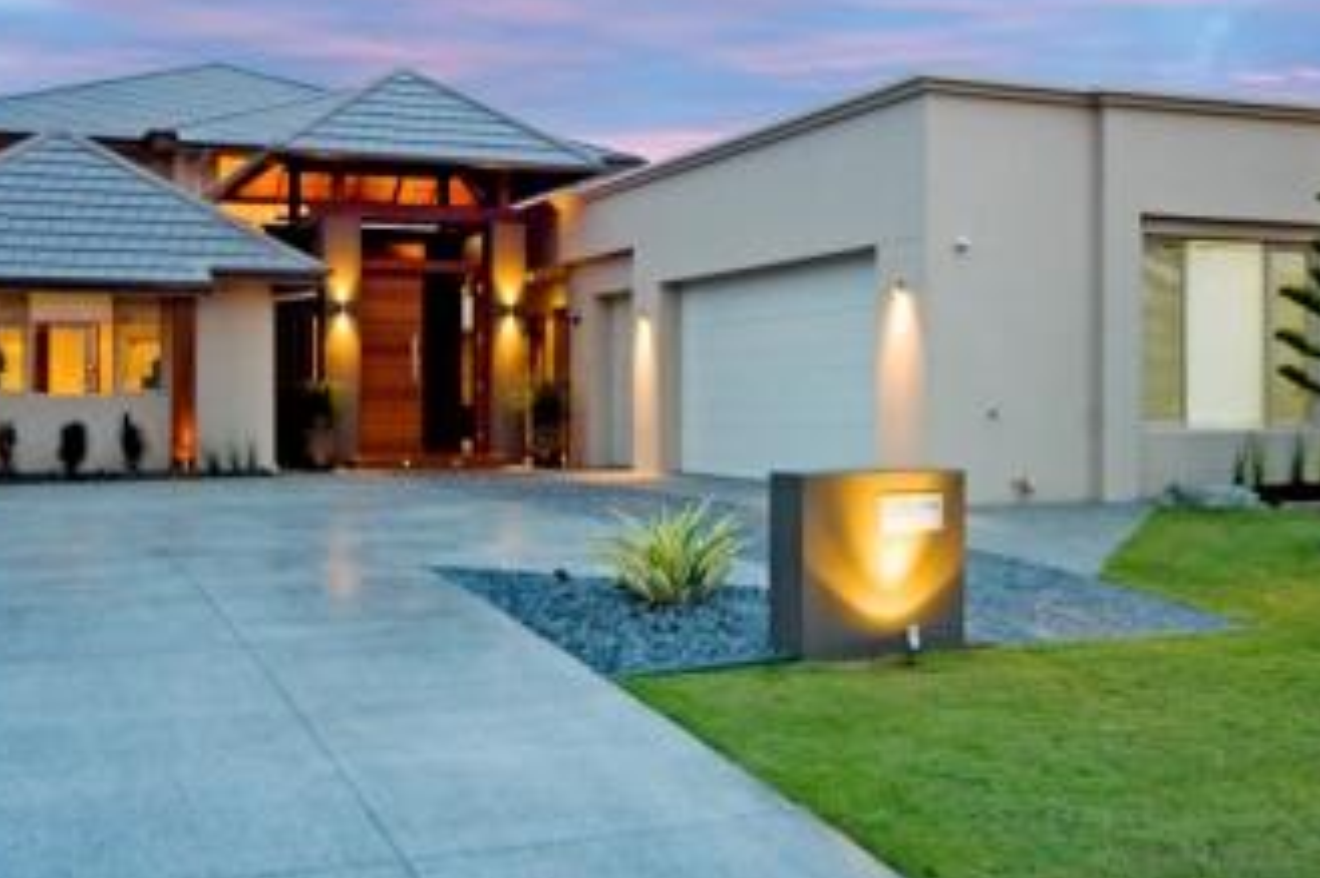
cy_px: 353
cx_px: 650
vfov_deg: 27.4
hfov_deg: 40.4
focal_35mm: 49
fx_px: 1796
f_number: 5.6
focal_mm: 24
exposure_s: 15
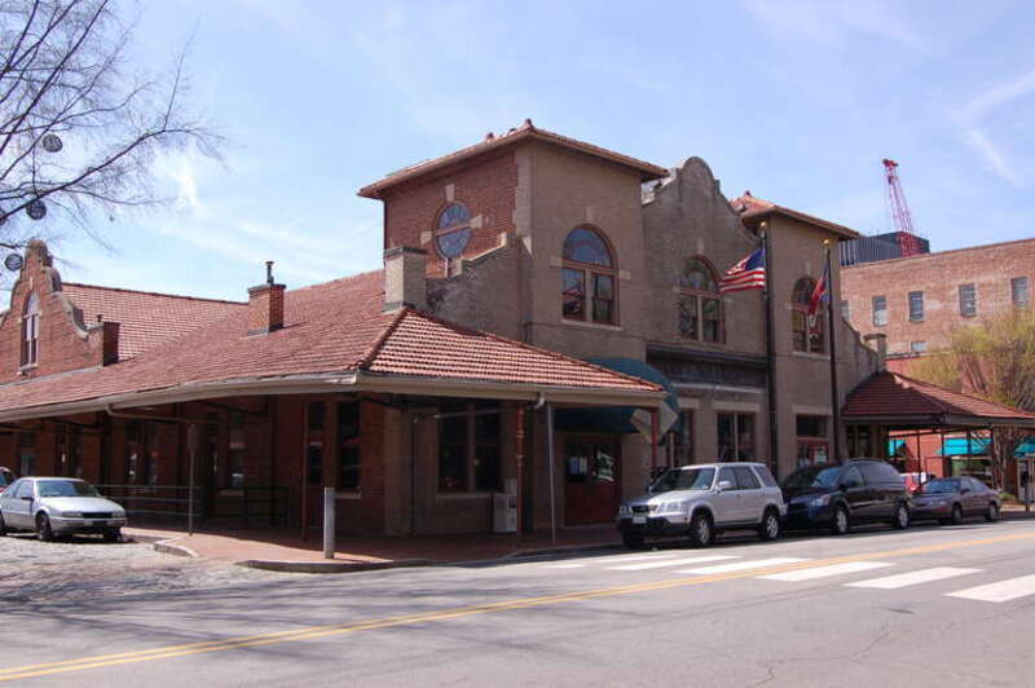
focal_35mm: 34
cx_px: 518
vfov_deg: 38.3
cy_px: 344
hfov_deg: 55.1
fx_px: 991
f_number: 8
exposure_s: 1/250
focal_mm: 23
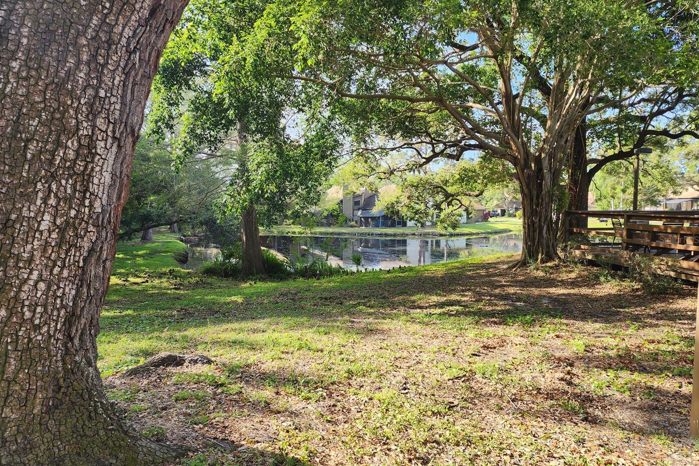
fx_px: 466
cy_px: 239
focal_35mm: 24
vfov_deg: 53.1
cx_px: 350
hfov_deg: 73.7
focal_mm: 6.4
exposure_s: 1/180
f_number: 1.8
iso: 16
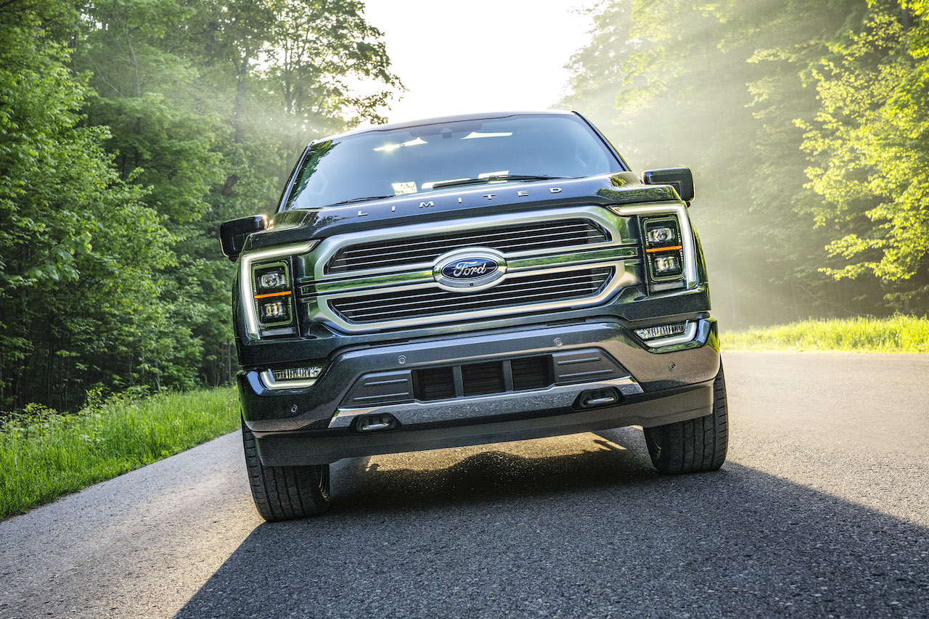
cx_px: 464
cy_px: 310
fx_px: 1342
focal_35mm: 52
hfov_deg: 38.2
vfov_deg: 26.0
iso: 800
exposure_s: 1/320
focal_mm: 52
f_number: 7.1
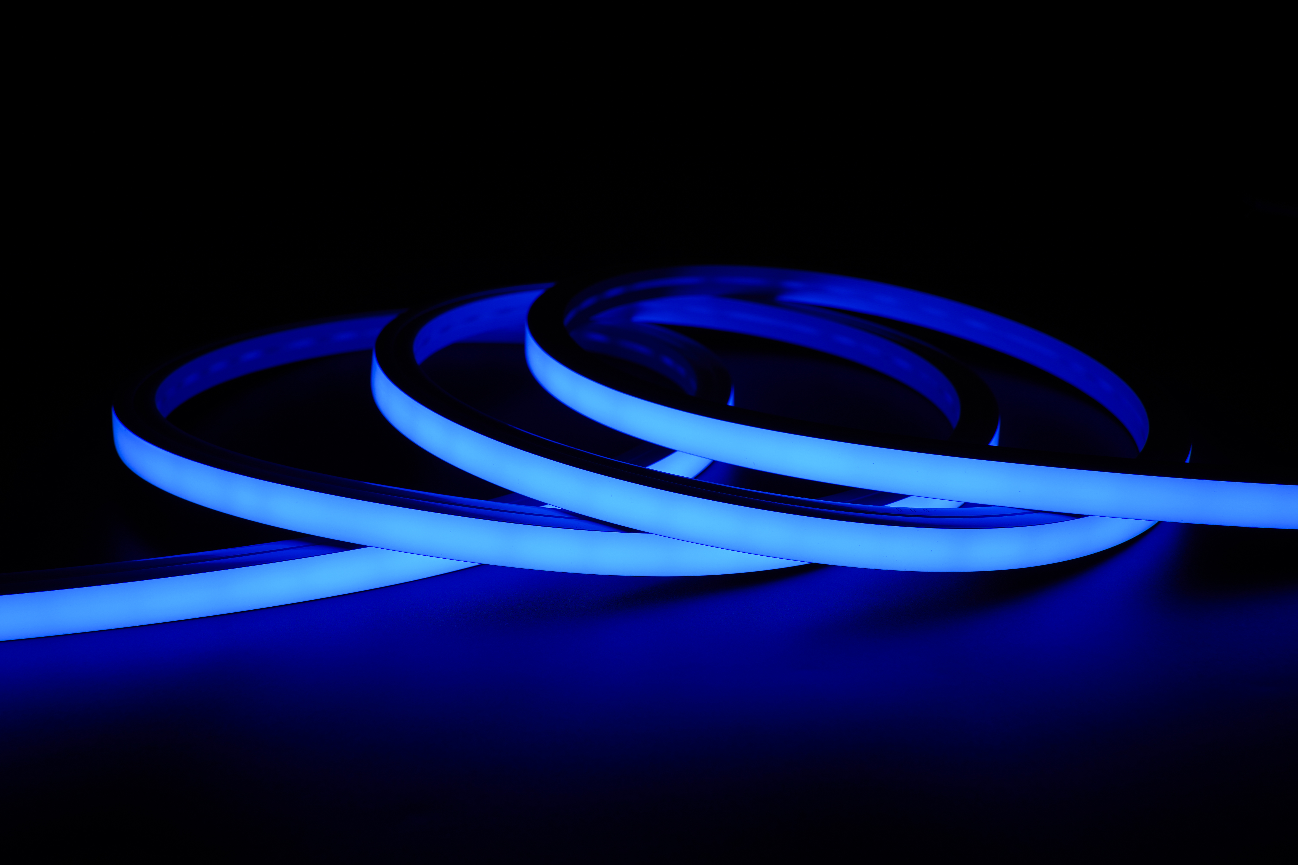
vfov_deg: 34.2
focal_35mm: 39
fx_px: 1406
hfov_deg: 49.6
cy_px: 432
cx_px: 649
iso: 50
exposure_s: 1/80
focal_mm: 39
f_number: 8
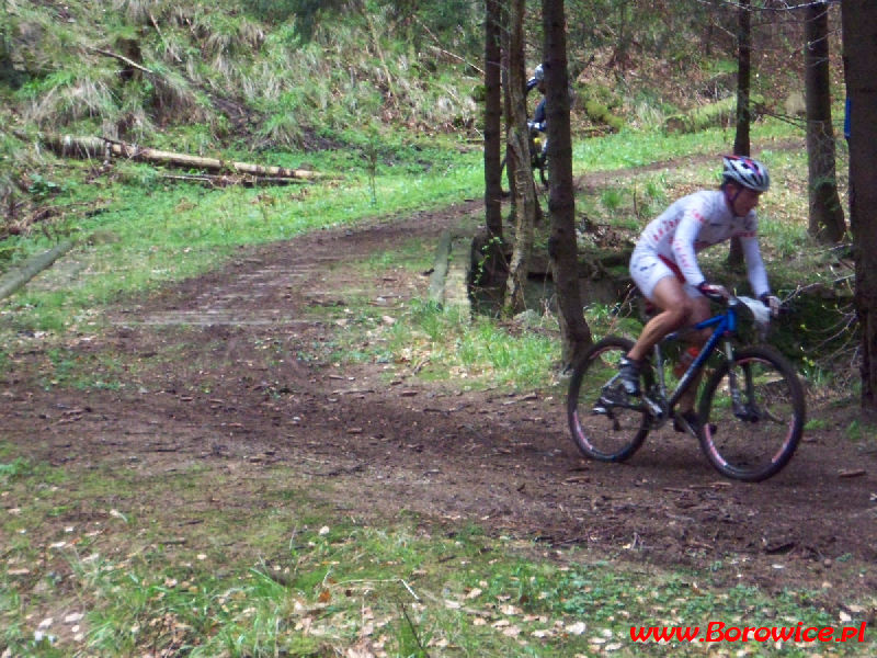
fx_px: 2964
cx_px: 438
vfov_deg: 12.7
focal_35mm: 117
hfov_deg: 16.8
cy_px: 329
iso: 400
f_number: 4.4
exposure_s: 1/200
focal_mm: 19.2
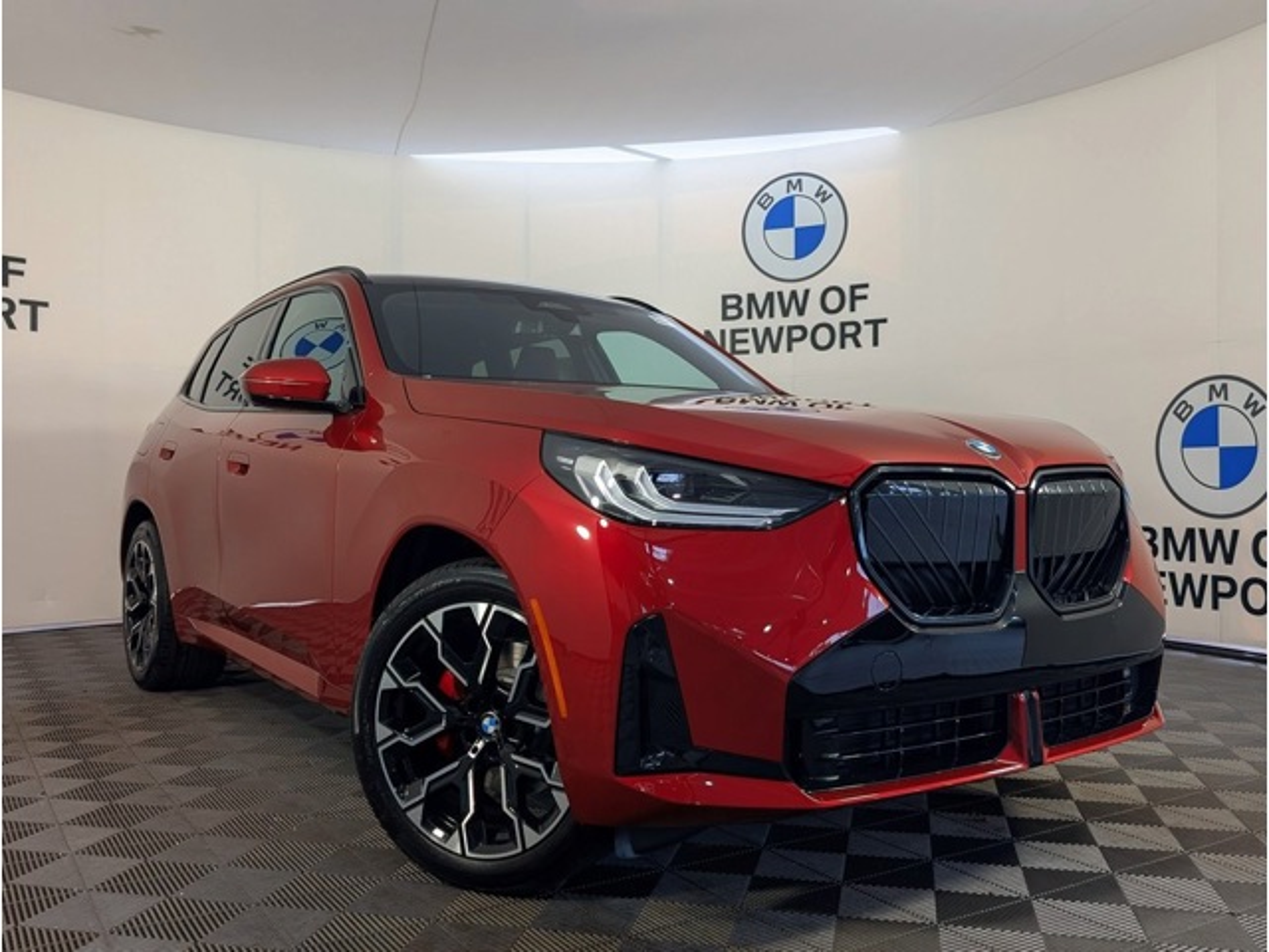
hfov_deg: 71.6
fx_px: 880
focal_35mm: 24
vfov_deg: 56.8
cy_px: 476
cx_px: 634
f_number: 1.68
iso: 20
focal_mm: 6.9
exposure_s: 1/101
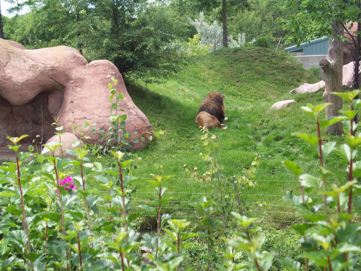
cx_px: 196
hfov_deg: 32.2
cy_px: 123
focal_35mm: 60
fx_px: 626
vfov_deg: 24.4
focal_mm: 9
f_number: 3.4
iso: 80
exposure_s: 1/535
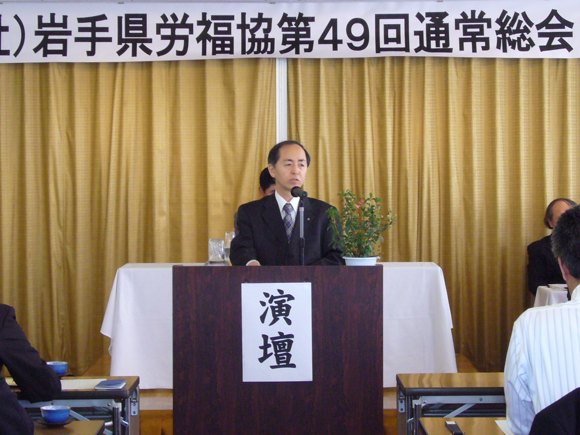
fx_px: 1676
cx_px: 290
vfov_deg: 14.8
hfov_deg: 19.6
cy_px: 218
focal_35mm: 100
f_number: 4.5
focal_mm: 12
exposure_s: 1/30
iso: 200
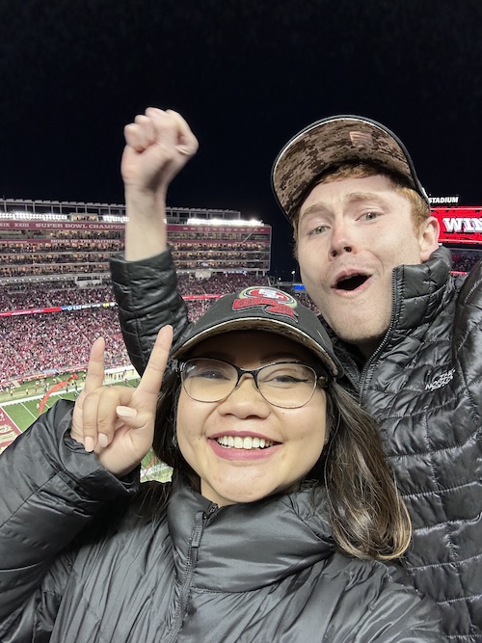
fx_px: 427
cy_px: 322
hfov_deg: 58.9
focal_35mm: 23
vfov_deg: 73.9
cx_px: 241
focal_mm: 2.69
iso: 64
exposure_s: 1/120
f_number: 1.9
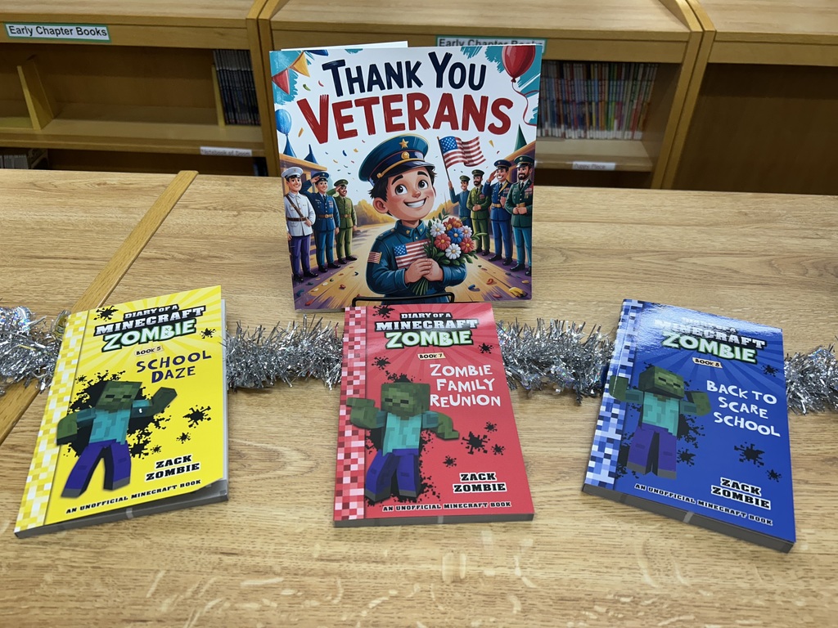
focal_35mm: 26
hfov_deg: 67.3
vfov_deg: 53.1
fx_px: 629
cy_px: 314
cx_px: 419
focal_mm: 5.7
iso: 80
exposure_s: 1/120
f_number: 1.5
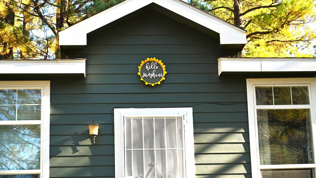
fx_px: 620
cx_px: 159
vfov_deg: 16.3
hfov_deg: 28.6
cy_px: 87
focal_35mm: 74
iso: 200
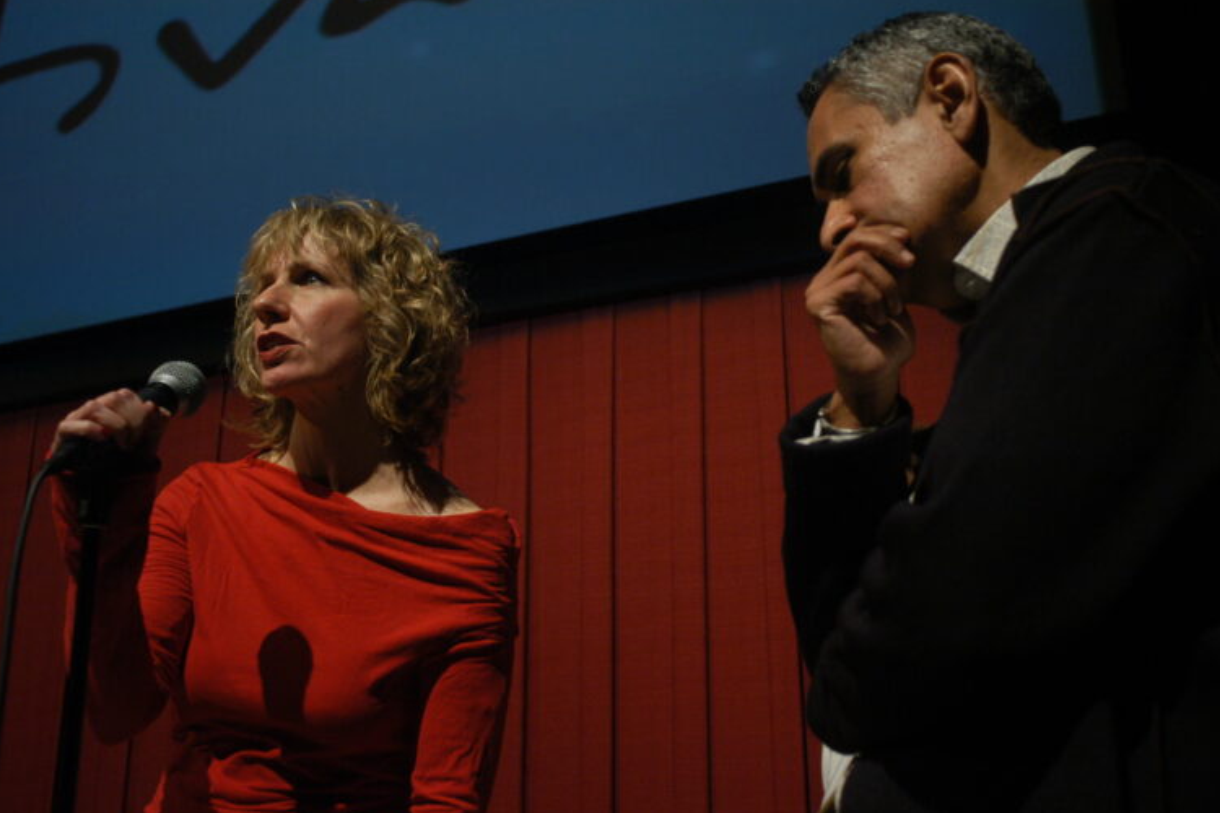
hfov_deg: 45.4
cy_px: 406
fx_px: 1457
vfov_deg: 31.2
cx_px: 599
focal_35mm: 43
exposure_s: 1/80
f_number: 2.8
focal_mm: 28
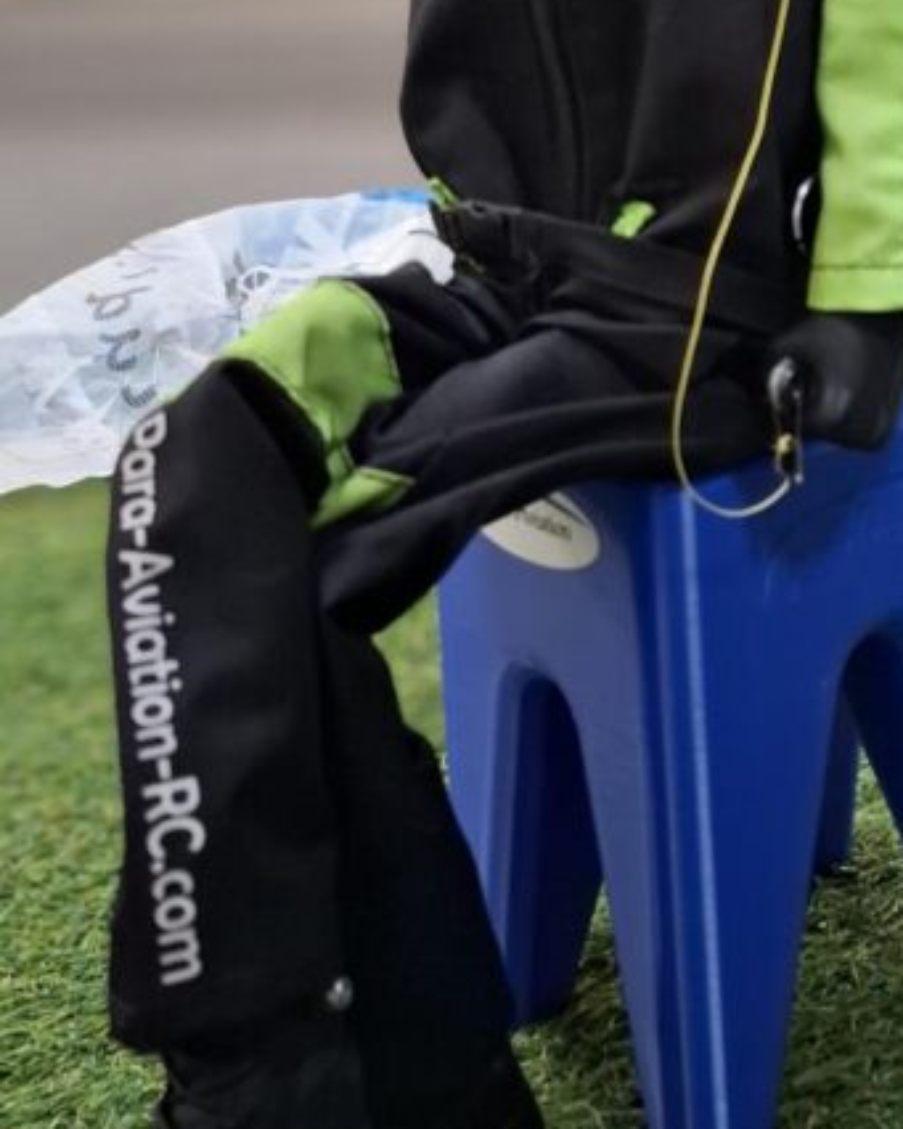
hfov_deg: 27.6
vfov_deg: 32.9
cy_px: 109
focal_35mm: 54
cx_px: 720
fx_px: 1803
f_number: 1.8
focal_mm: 5.54
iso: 250
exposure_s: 1/50
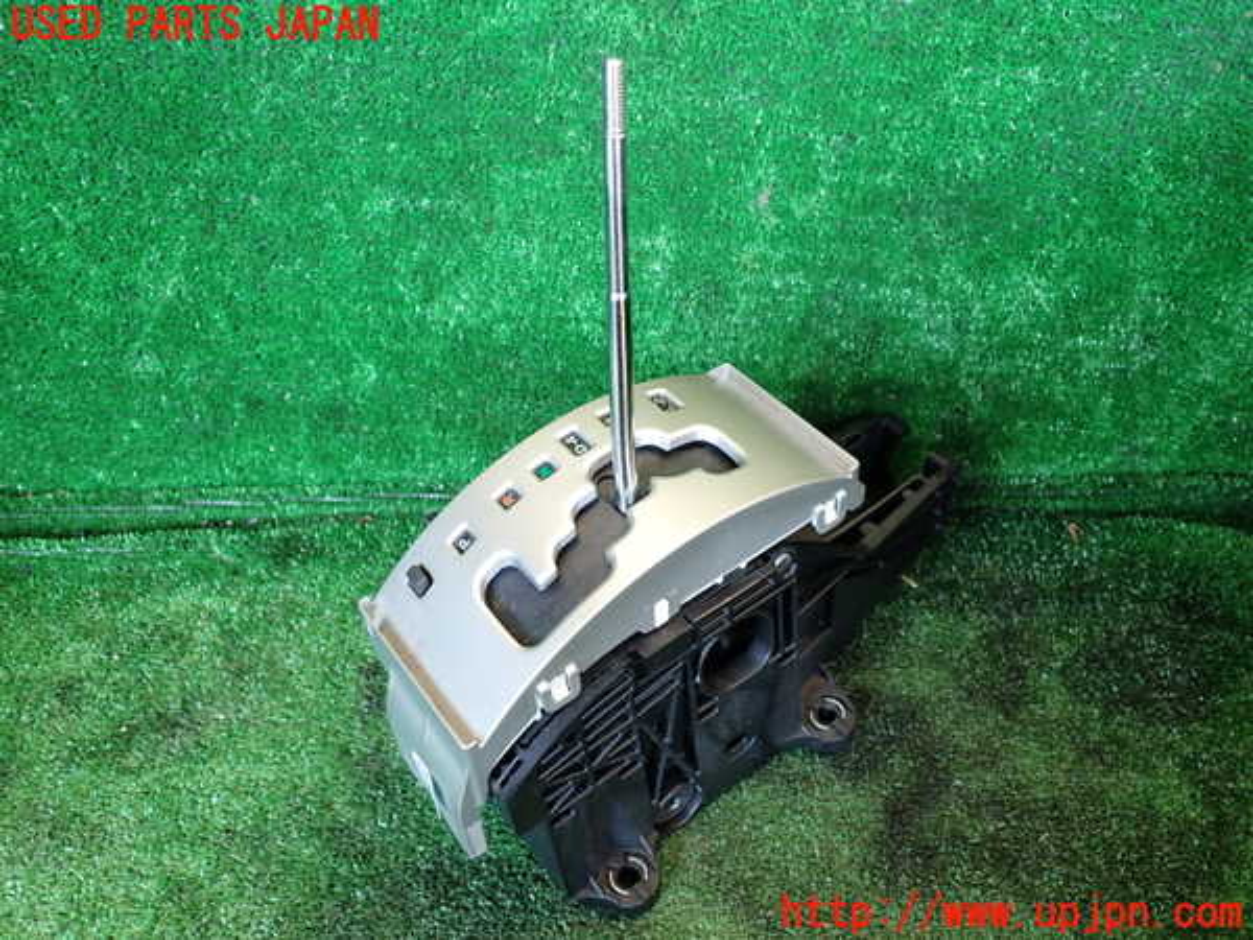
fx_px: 1086
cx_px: 626
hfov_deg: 60.0
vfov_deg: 46.8
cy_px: 470
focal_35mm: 30
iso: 200
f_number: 2.3
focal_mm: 5.4
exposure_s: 1/60
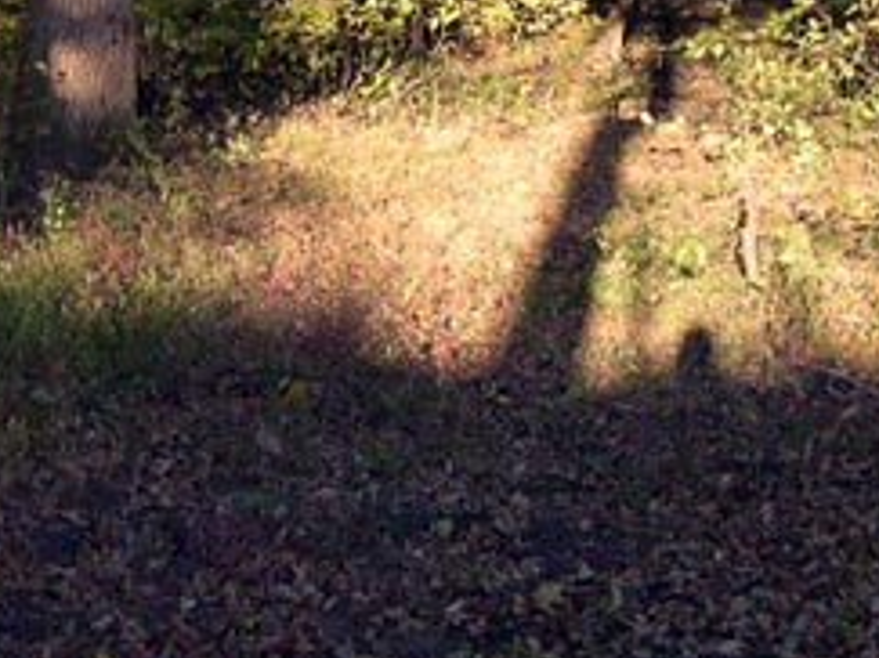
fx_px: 2386
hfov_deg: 20.8
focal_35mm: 94
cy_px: -36
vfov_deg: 15.4
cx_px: 568
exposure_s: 1/192
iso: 100
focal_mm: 8
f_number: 2.8
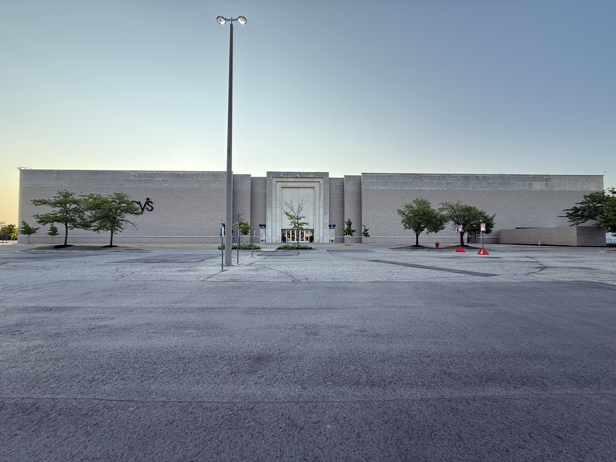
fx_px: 249
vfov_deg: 85.7
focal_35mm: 14
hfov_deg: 102.1
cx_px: 308
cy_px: 231
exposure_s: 1/416
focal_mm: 2.22
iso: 64
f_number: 2.2
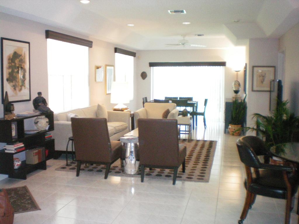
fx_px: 328
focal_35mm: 38
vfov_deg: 37.7
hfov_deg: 49.0
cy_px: 112
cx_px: 150
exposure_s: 1/60
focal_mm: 6.3
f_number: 3.1
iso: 400
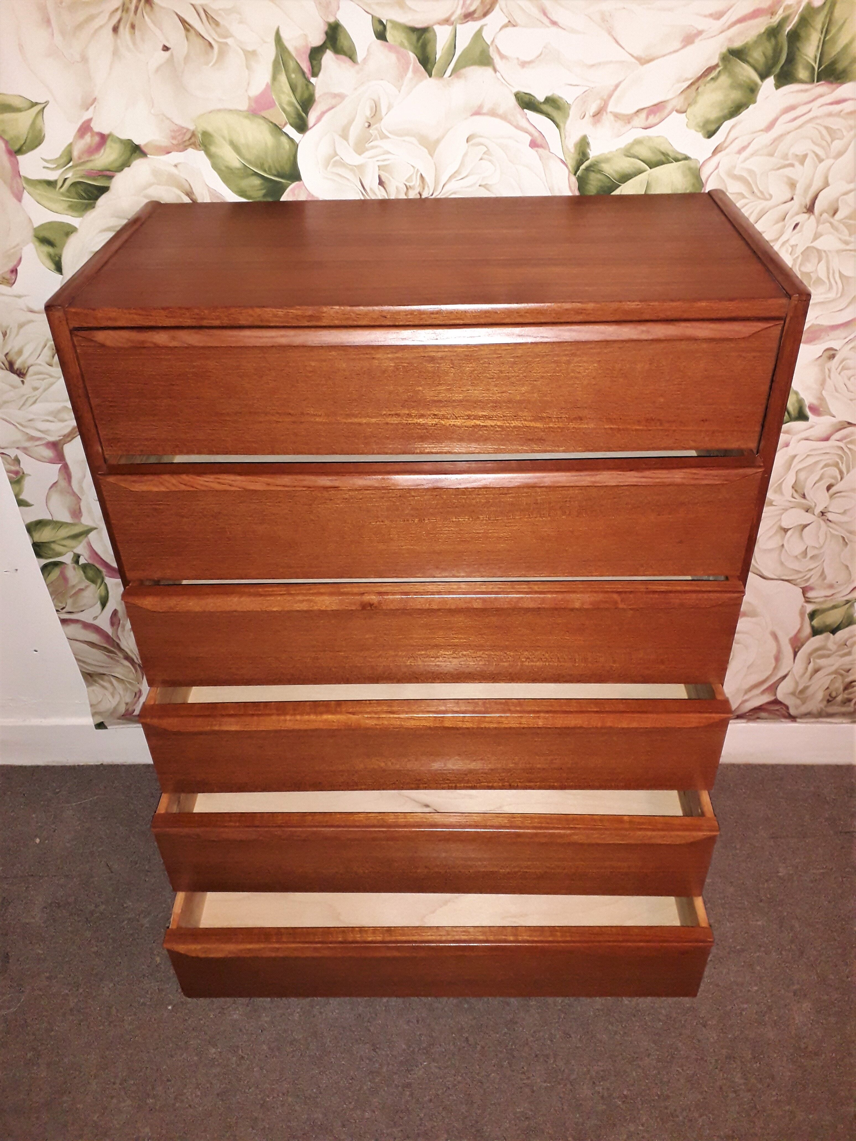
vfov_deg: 65.3
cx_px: 428
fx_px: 890
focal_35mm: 27
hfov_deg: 51.4
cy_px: 570
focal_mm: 3.6
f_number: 1.9
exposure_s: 1/33
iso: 200
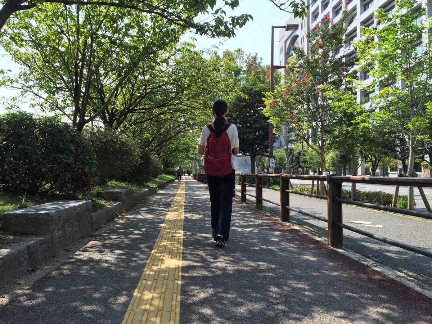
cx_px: 216
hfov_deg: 61.7
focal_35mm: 29
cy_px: 162
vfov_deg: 48.2
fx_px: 362
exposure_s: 1/775
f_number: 2.2
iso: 32
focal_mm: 4.15
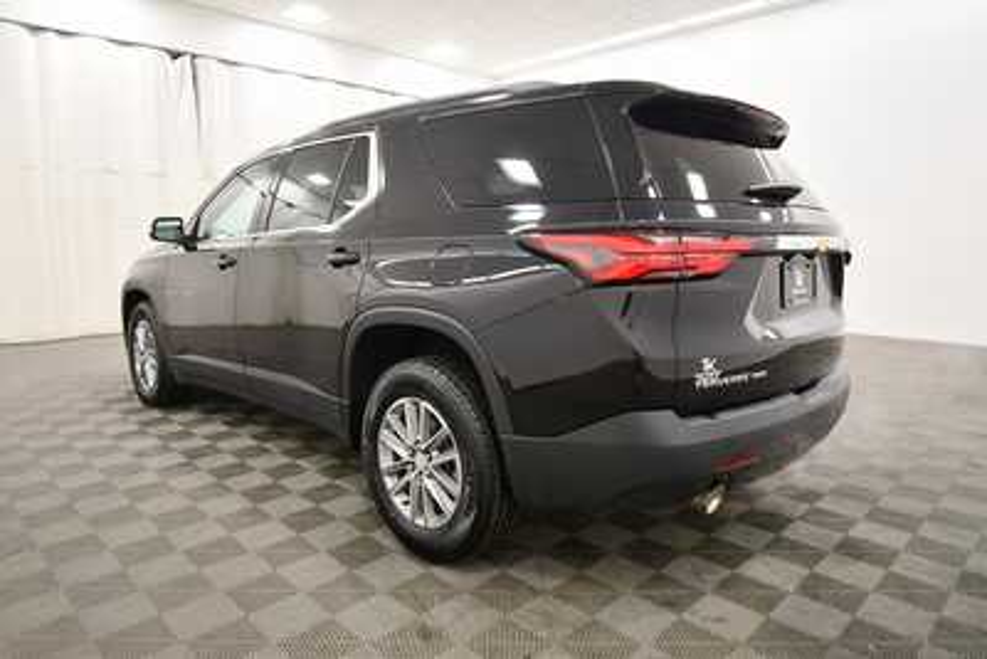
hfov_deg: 78.6
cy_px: 330
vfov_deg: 57.3
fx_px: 603
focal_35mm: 22
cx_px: 494
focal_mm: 15
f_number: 5.3
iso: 1400
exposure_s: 1/125
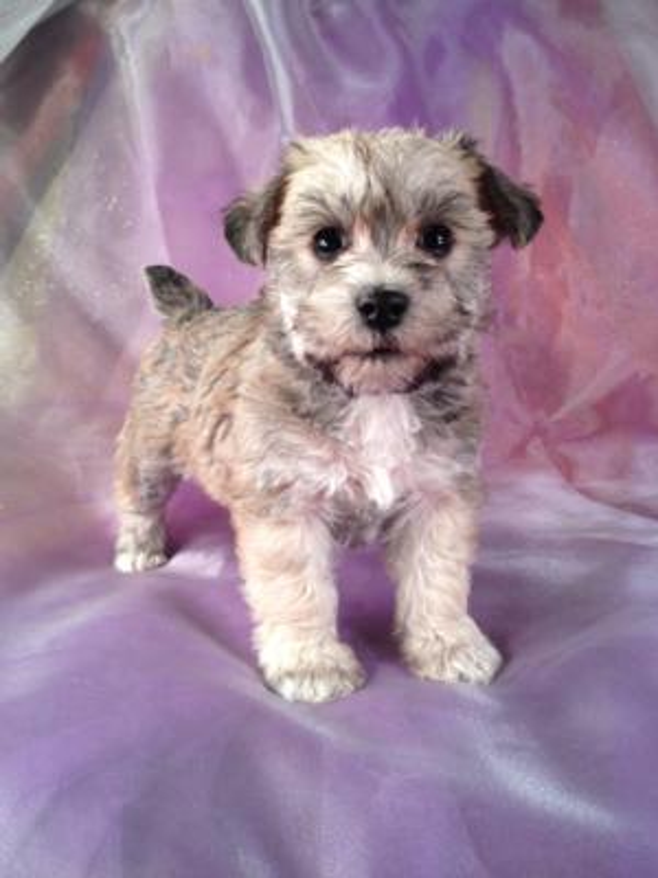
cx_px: 329
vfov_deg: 52.6
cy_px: 439
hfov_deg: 40.7
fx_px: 887
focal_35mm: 35
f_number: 2.4
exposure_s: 1/40
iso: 50
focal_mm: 4.28
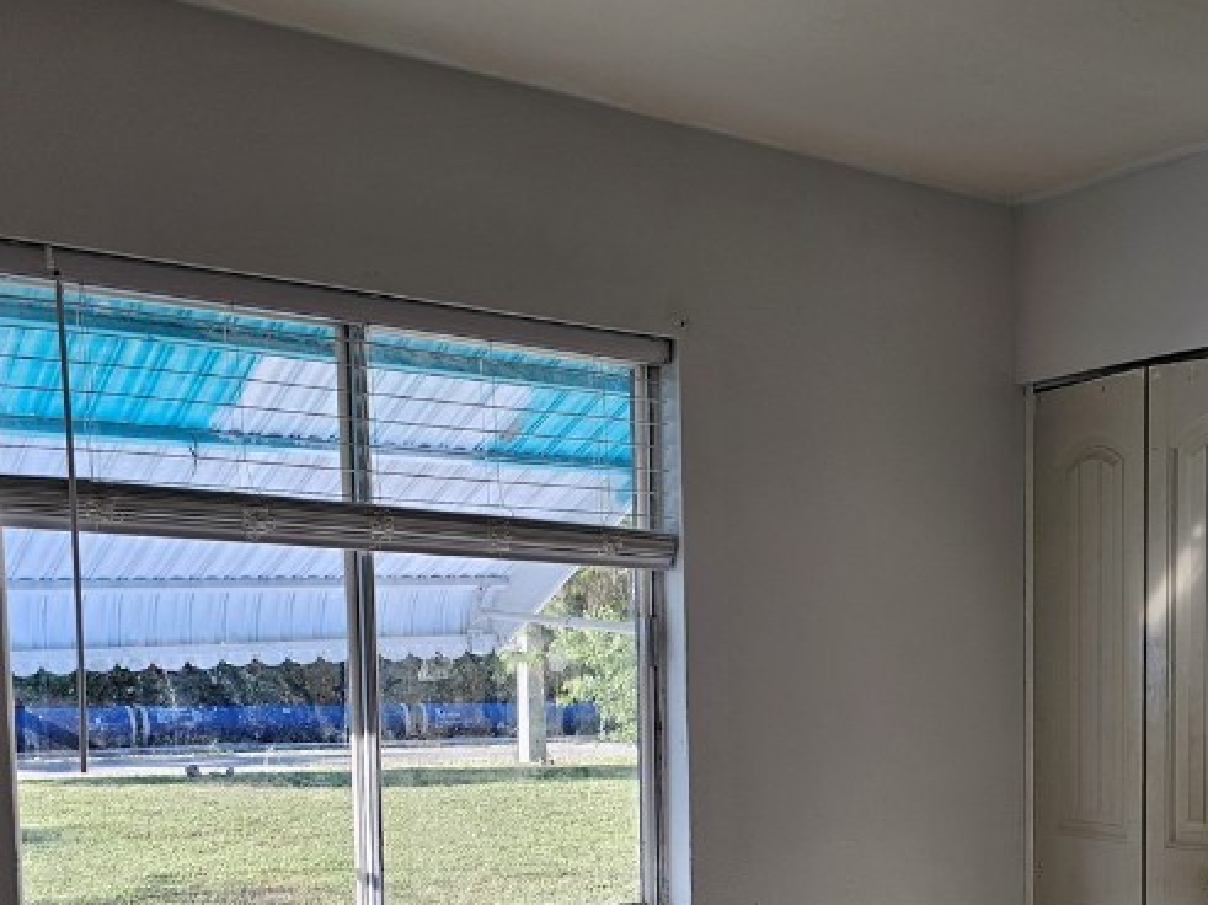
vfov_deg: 28.6
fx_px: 1675
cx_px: 1023
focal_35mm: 48
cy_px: 878
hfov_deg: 37.7
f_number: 1.7
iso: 16
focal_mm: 6.3
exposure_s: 1/120
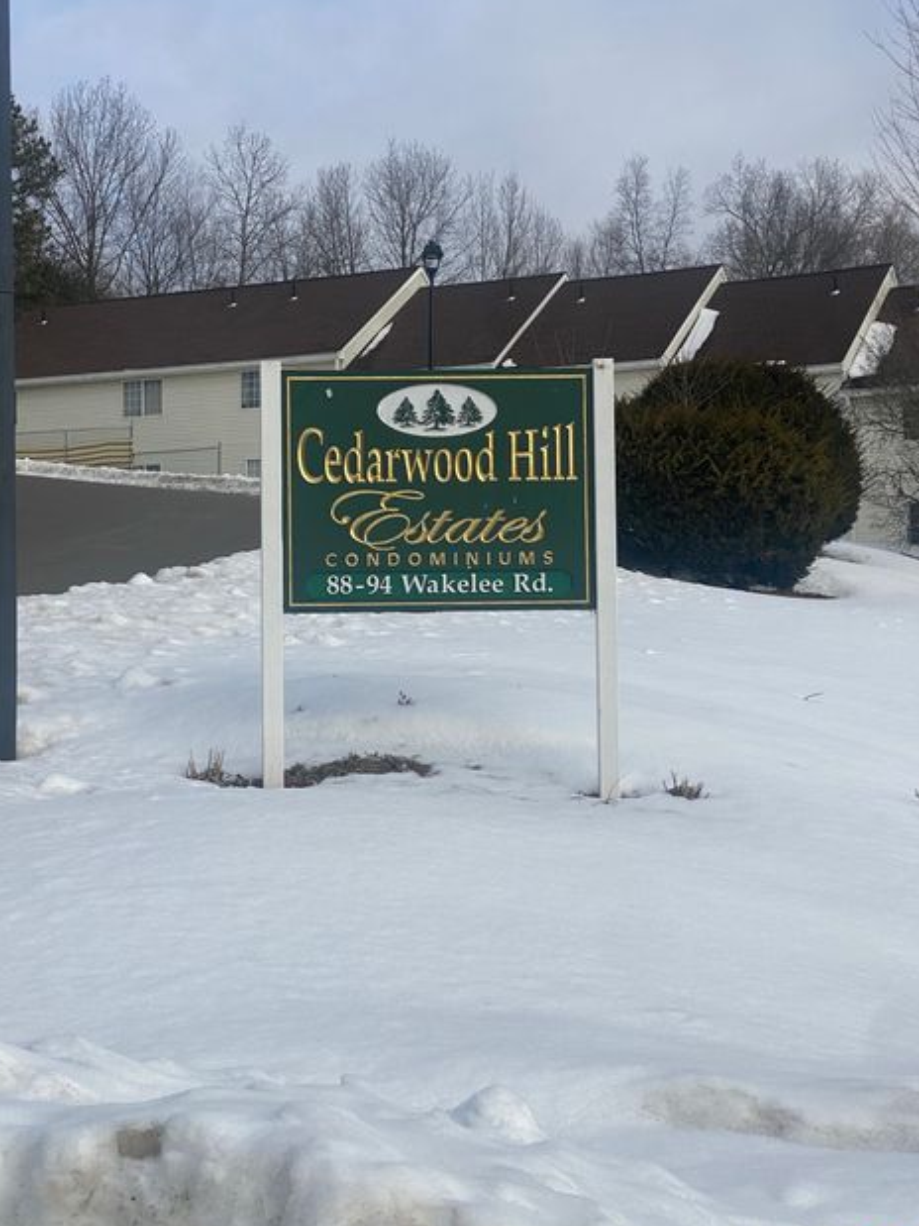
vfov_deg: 34.4
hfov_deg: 26.1
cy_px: 609
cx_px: 432
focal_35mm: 56
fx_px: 1983
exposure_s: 1/2398
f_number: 2
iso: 20
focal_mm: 6
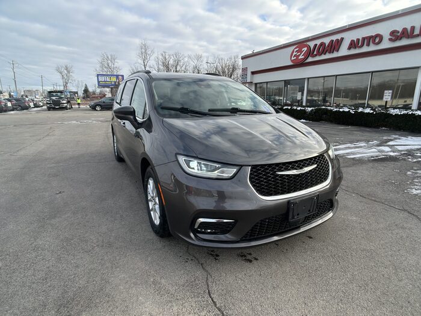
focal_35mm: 26
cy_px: 158
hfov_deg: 67.3
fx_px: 316
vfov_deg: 53.1
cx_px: 210
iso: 50
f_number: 1.5
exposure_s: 1/991
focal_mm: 5.7
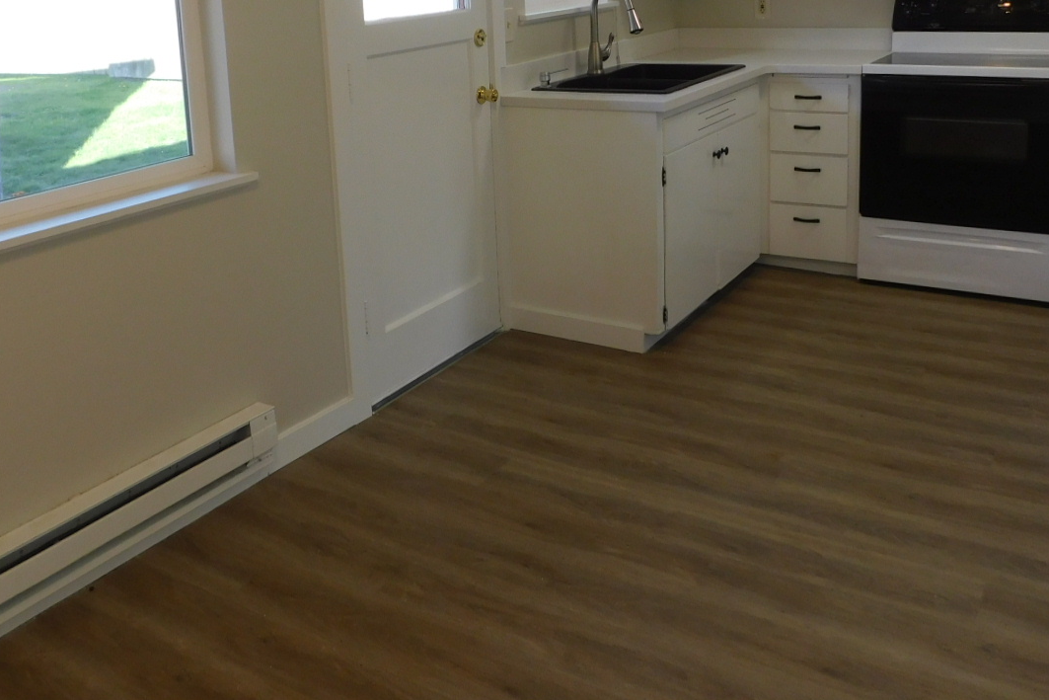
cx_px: 423
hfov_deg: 52.8
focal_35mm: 36
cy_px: 142
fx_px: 1049
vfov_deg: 35.7
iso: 125
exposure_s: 1/60
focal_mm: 4
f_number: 3
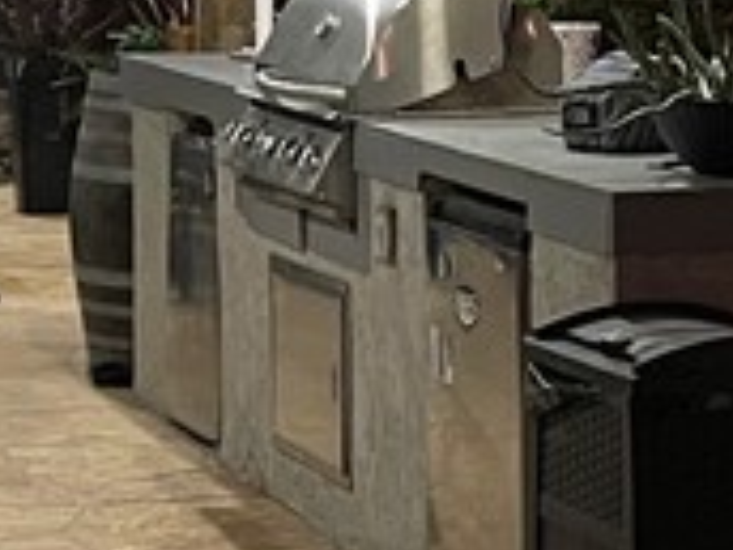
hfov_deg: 13.2
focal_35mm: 149
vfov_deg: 10.0
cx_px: 499
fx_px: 3155
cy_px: 213
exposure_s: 1/30
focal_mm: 5.1
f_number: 1.6
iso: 800
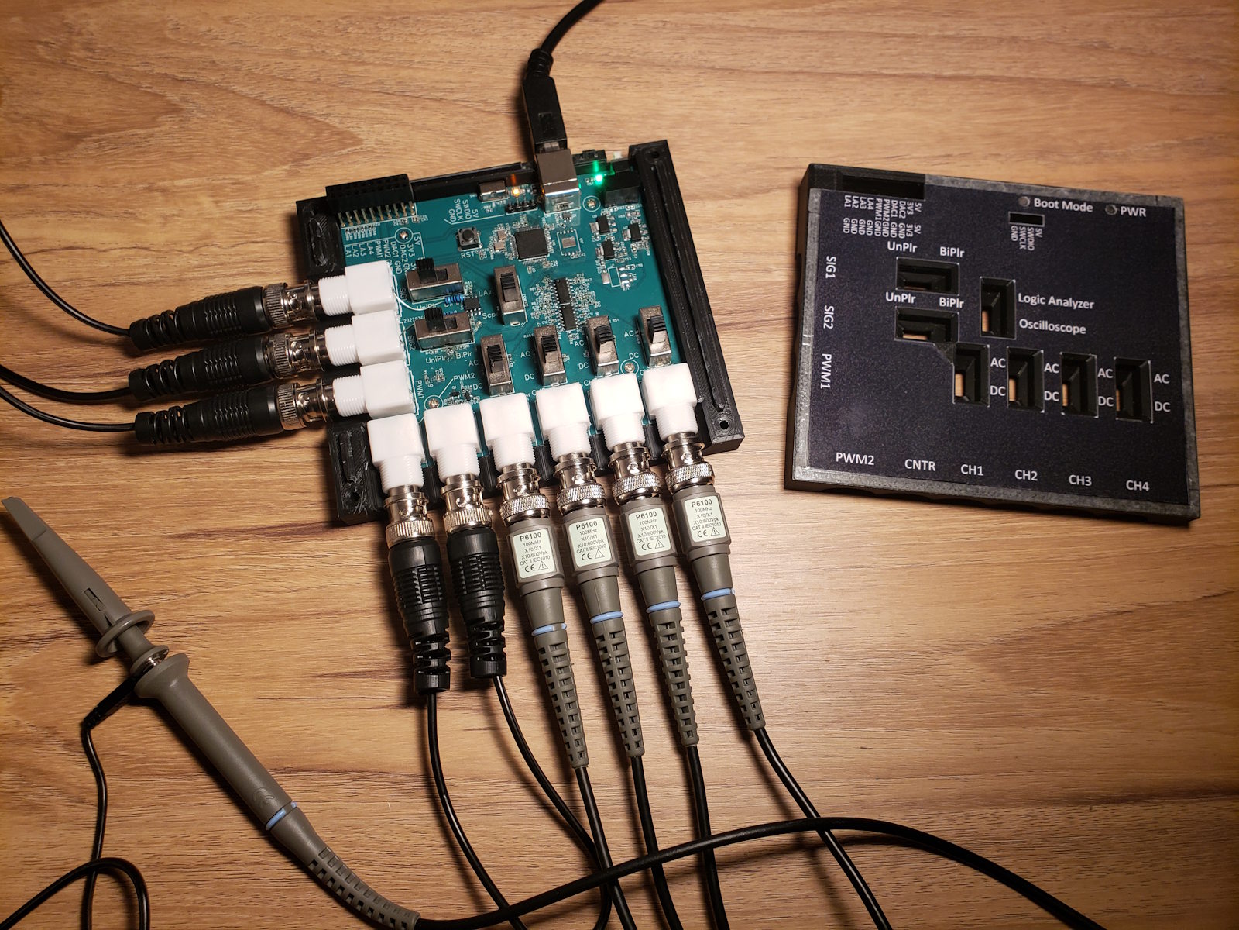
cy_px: 465
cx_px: 620
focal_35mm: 26
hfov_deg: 67.3
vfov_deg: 53.1
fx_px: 931
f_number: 2.4
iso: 100
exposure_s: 1/60
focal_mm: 4.3
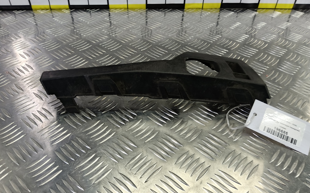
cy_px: 90
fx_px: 211
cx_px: 152
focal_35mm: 25
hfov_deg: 72.5
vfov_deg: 49.2
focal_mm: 4.11
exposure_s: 1/33.3
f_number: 1.6
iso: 103
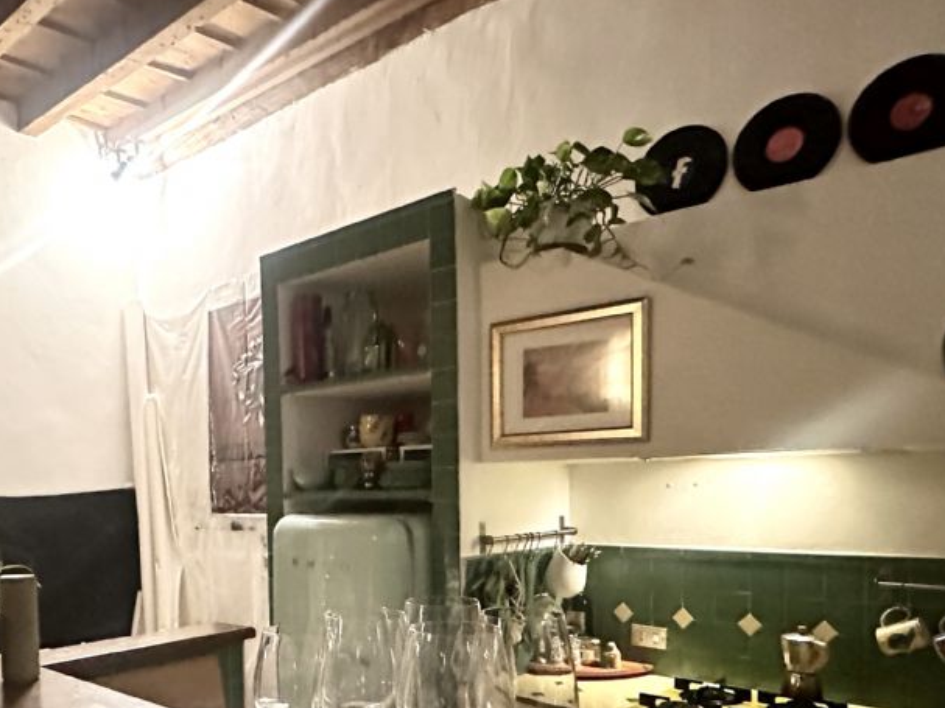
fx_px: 819
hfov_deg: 58.5
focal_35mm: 30
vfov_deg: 45.4
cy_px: 520
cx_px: 308
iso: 1250
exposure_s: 1/50
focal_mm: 2.22
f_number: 2.2
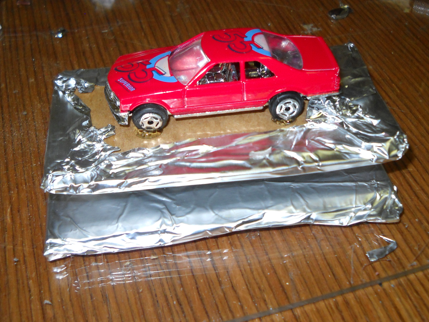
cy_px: 164
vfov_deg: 29.7
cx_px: 225
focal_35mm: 49
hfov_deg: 38.9
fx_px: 607
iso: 227
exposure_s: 1/60
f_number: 5.5
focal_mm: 6.72
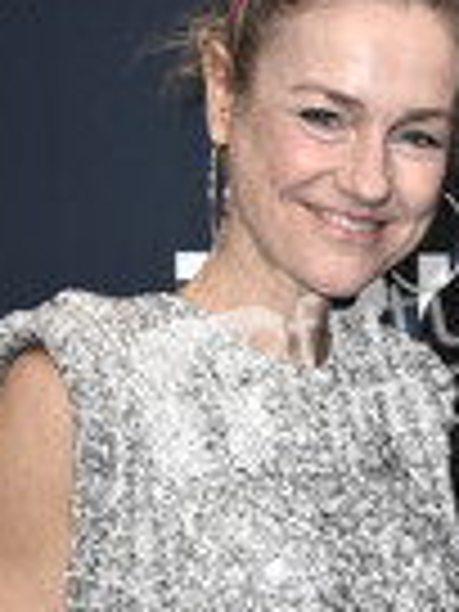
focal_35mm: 232
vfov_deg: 8.5
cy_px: 598
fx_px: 4102
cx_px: 495
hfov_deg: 6.4
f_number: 5.6
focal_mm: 82
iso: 320
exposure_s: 1/250
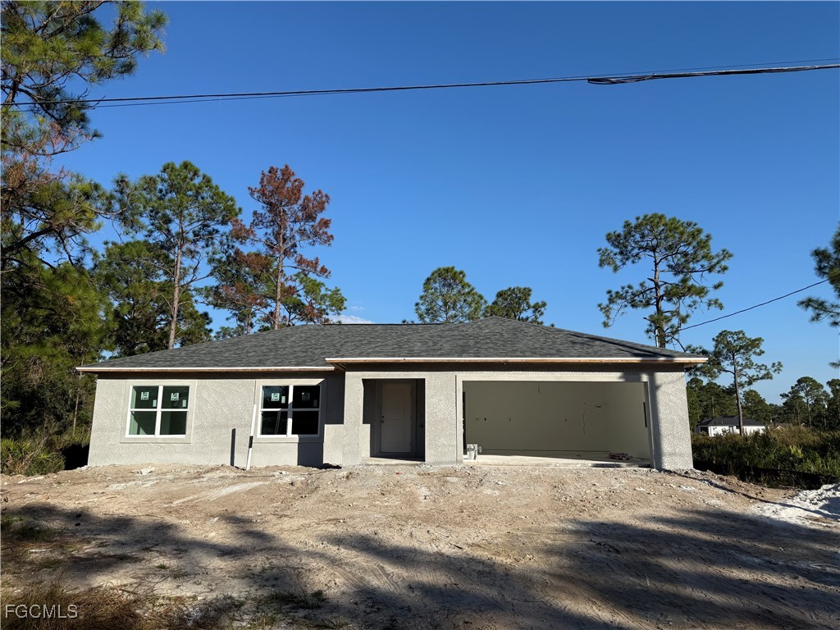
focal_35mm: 24
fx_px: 582
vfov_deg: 56.8
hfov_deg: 71.6
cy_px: 315
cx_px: 420
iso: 80
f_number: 1.78
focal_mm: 6.76
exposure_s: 1/5319
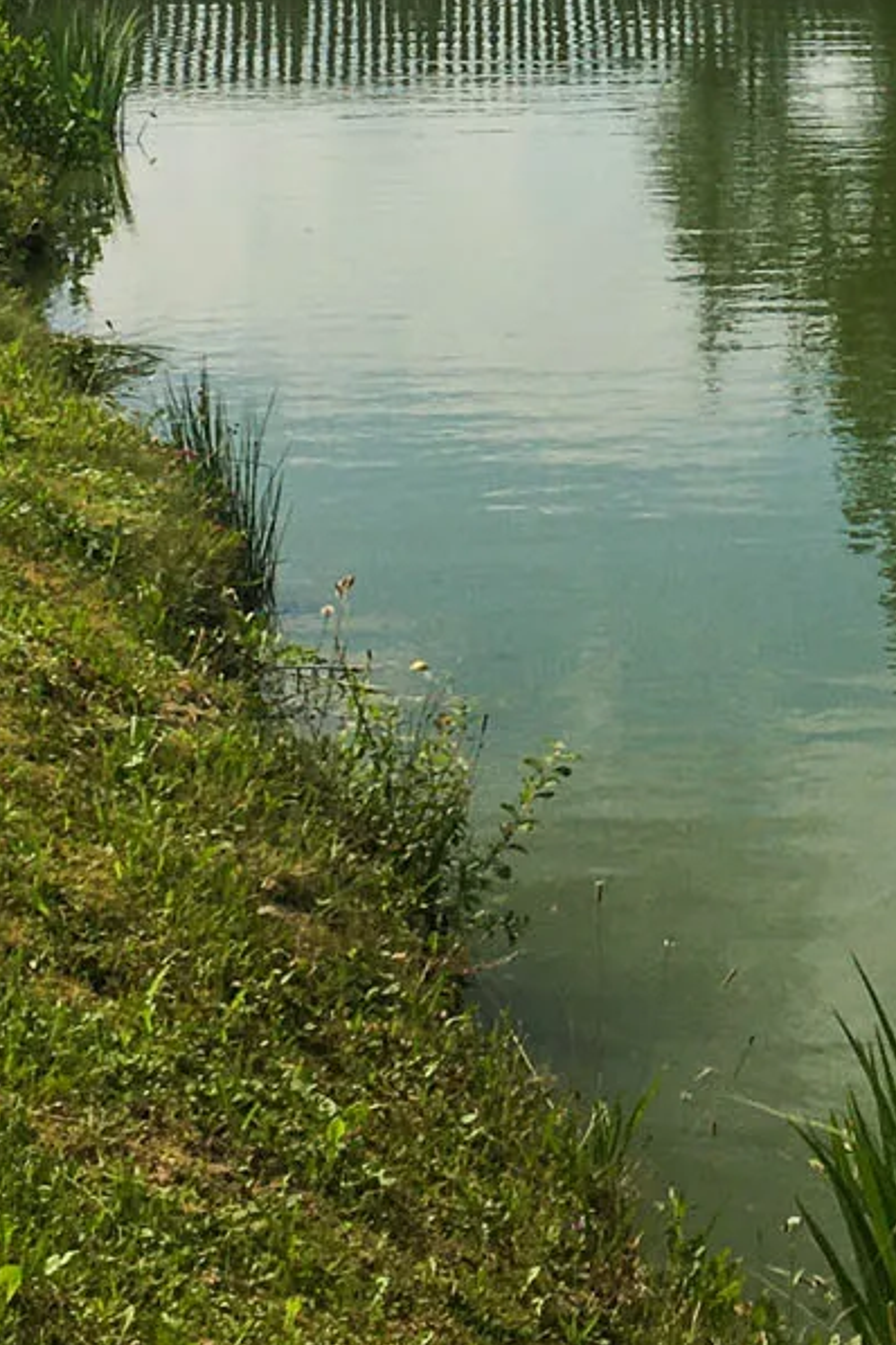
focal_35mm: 97
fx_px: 3621
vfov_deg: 20.0
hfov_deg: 13.9
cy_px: -189
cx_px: 842
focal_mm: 4.15
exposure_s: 1/2800
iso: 25
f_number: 2.2
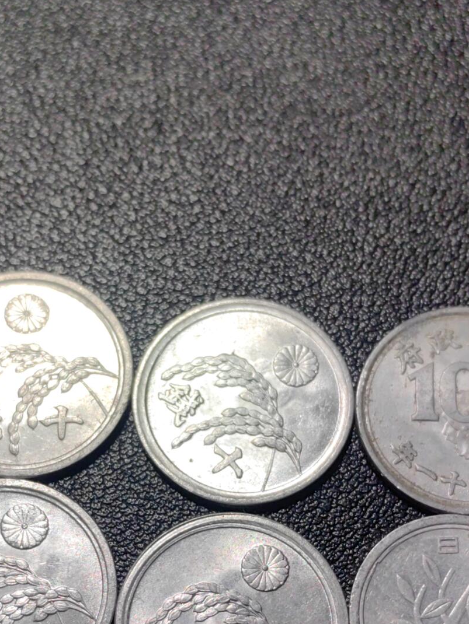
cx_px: 213
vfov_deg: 25.9
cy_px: 493
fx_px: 1336
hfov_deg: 19.9
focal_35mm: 74
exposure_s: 1/333
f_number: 2
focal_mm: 5.75
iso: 50
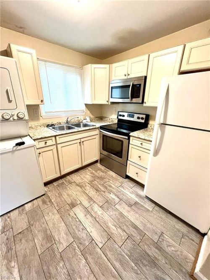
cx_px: 105
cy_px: 140
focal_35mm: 13
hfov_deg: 89.9
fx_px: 105
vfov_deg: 106.2
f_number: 1.8
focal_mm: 1.57
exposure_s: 1/60
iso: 320
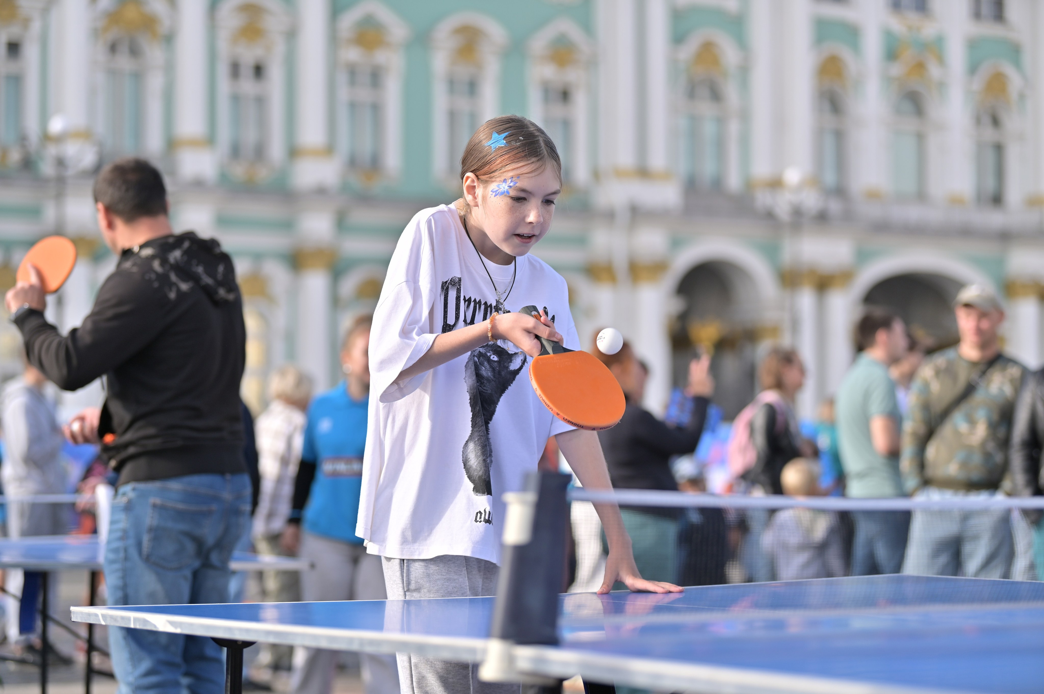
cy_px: 347
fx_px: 2492
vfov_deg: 15.9
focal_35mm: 86
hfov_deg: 23.7
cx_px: 522
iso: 100
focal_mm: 86
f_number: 2.8
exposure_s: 1/1250
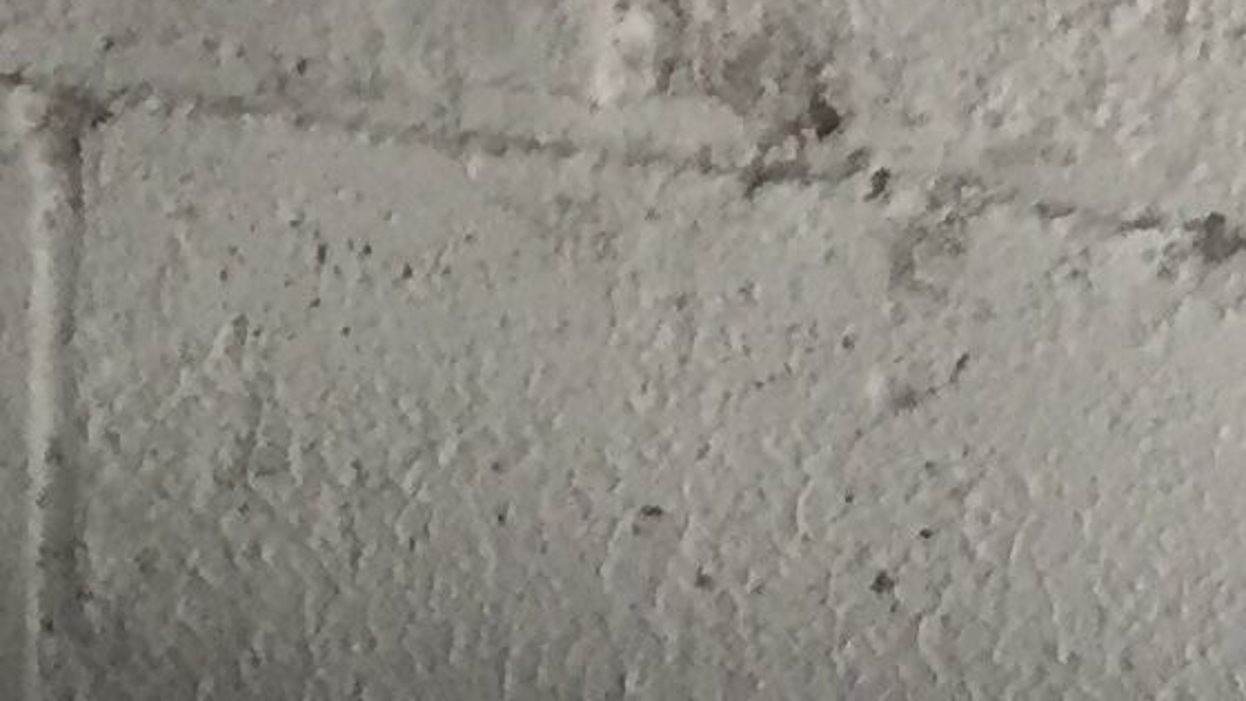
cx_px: 160
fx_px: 6079
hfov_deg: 11.6
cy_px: 2980
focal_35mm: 184
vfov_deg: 5.6
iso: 80
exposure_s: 1/33
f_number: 2.2
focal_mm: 4.15
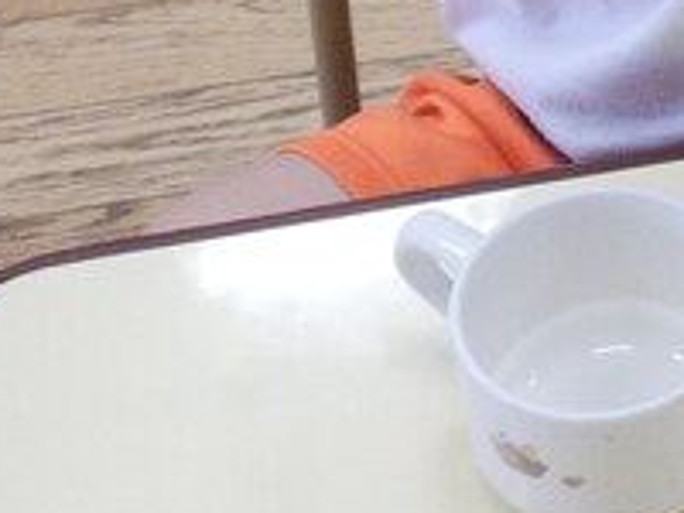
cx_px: 1005
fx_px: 2371
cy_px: -157
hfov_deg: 15.3
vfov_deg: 12.0
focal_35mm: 120
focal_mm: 4.3
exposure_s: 1/40
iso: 125
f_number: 2.8
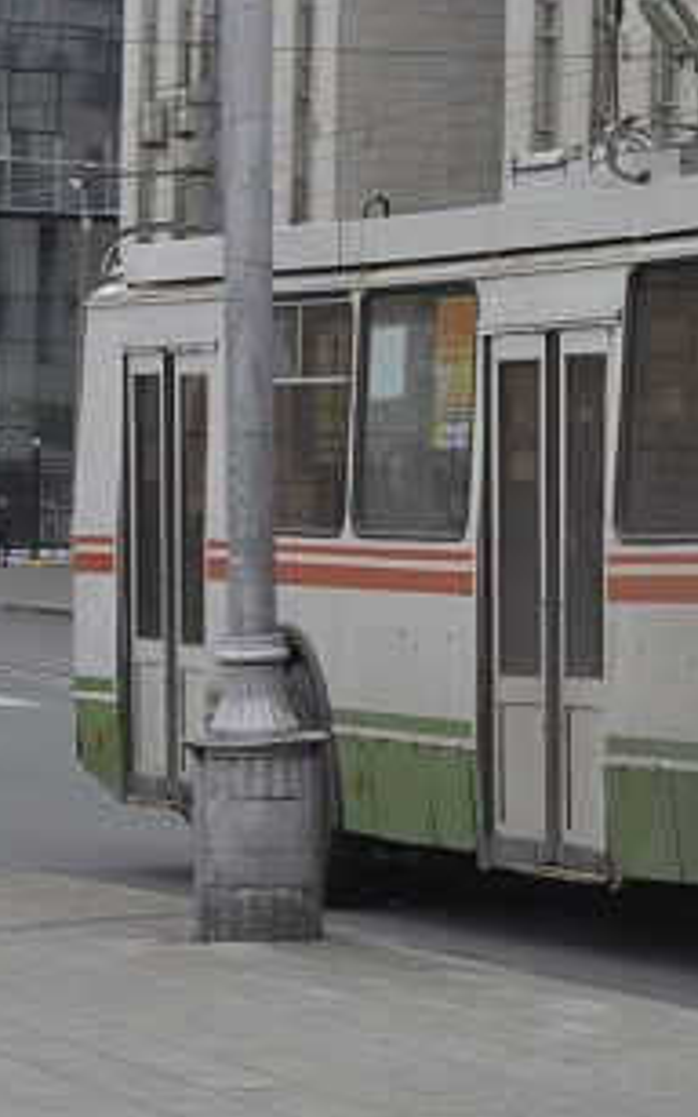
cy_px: 440
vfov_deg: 11.1
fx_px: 5750
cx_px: 723
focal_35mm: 189
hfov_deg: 6.9
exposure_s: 1/200
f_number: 7.1
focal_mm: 38
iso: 100
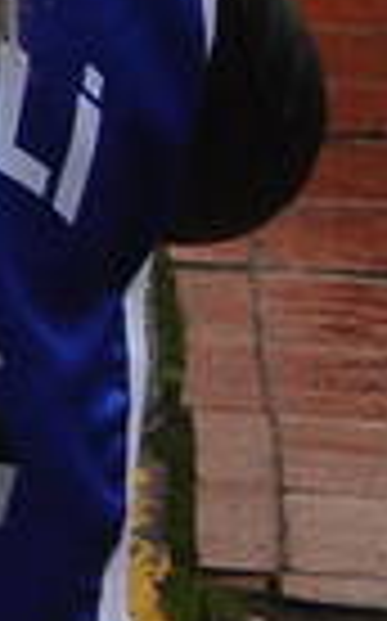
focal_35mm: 396
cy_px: -1040
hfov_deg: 3.0
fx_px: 6697
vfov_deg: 5.1
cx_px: -1984
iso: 400
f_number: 7.1
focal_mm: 28
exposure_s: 1/200
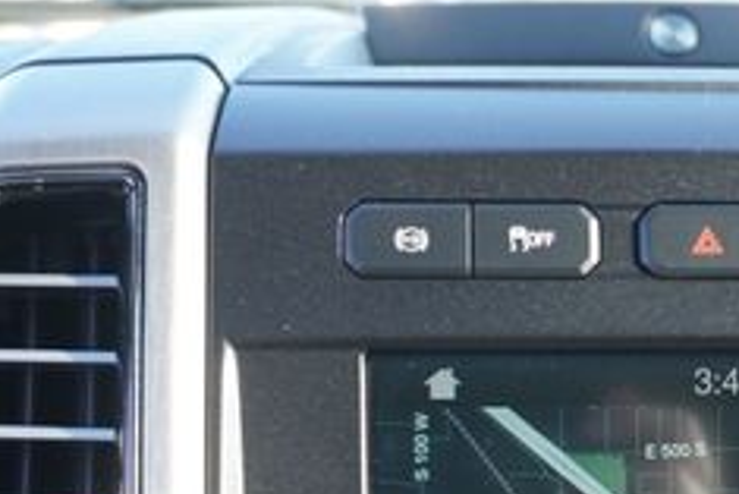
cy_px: 604
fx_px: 2013
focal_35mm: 98
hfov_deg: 20.3
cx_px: 701
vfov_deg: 13.6
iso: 250
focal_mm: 24
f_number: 4.5
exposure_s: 1/60
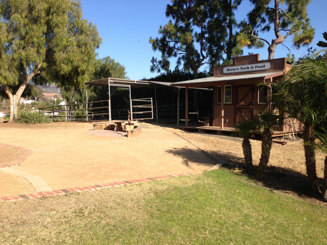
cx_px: 164
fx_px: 312
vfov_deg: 42.9
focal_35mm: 33
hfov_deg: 55.4
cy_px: 122
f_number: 2.4
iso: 50
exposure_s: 1/1022
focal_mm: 4.13
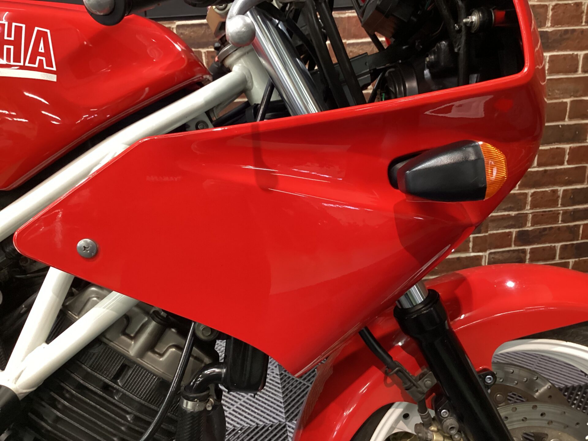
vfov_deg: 45.4
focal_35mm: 31
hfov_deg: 58.4
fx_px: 527
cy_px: 220
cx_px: 294
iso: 400
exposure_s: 1/30
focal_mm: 3.3
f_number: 2.4
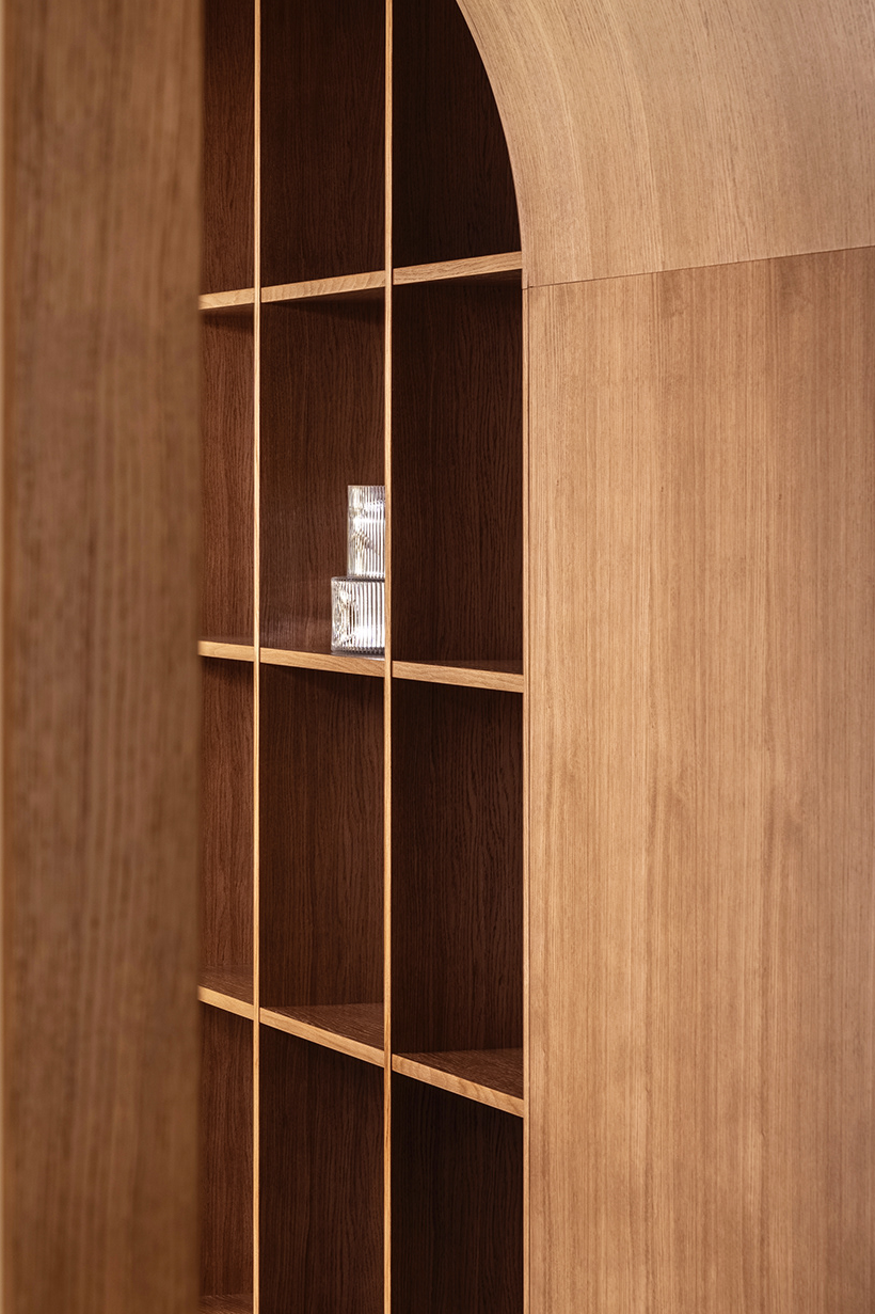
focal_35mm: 110
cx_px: 190
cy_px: 571
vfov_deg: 18.6
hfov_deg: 12.4
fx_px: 4012
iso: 160
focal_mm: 47
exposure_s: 1/2.5
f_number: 7.1
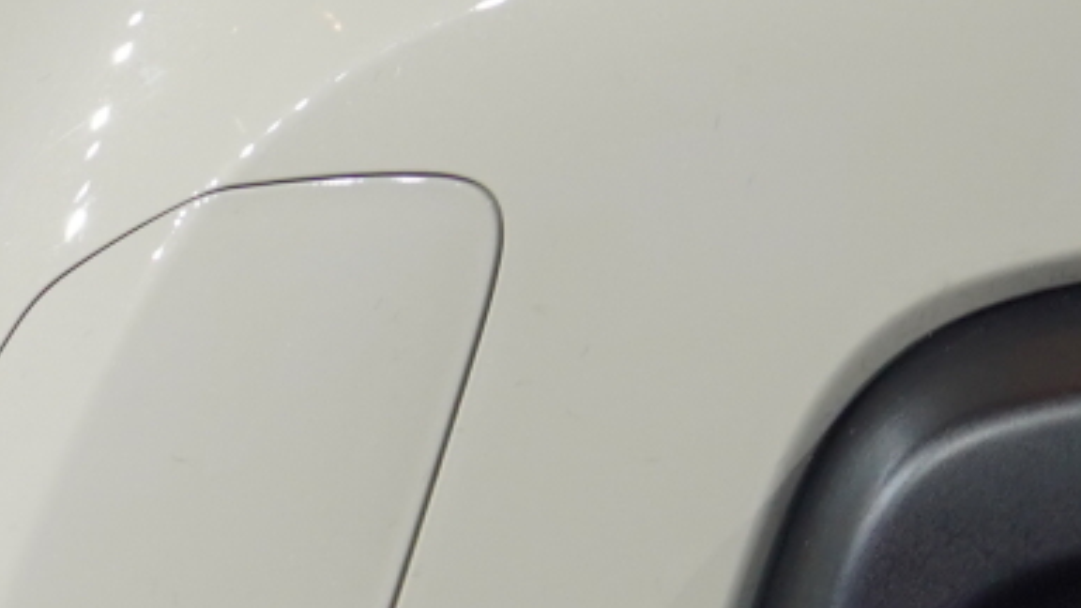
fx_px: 19491
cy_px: 909
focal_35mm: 680
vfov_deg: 1.8
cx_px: -2018
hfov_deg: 3.1
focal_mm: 104
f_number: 4
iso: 800
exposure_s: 1/200
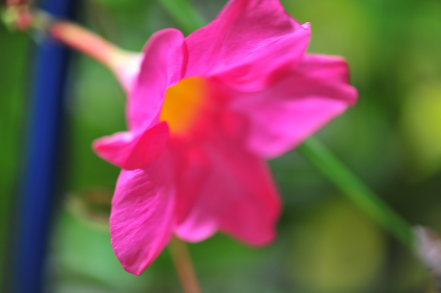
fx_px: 1285
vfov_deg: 13.0
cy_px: 146
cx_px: 220
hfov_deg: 19.5
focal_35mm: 105
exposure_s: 1/5
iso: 200
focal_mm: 105
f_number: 3.3
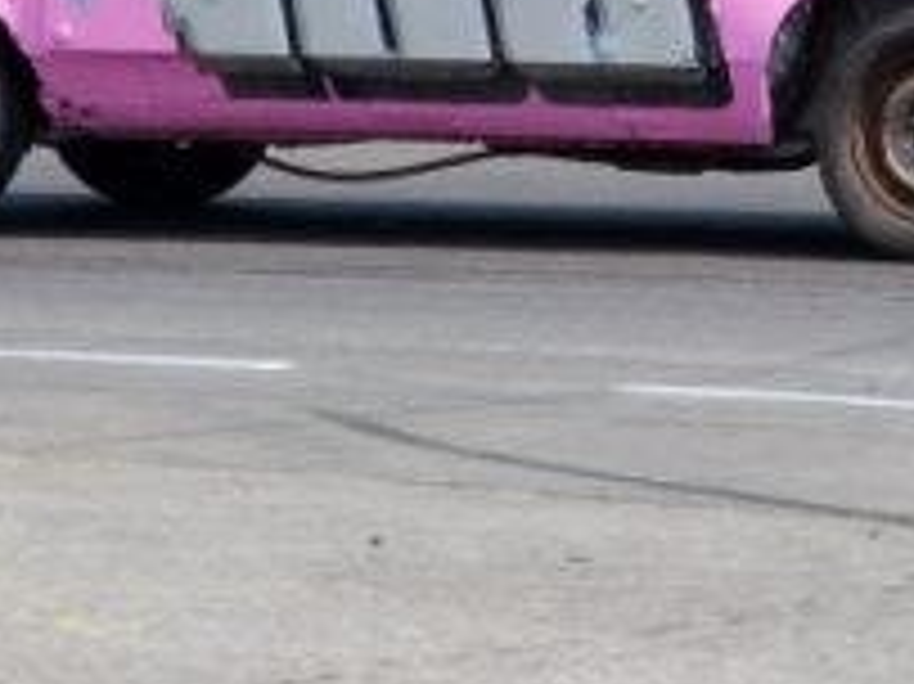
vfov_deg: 3.4
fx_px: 11387
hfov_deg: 4.6
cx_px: 702
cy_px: -194
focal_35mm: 432
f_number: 5.6
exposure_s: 1/1000
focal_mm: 95
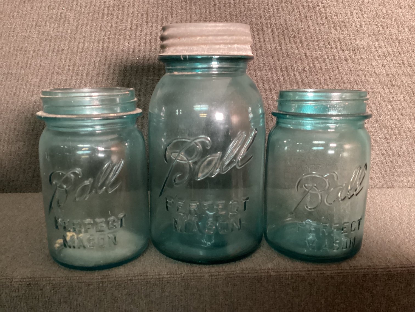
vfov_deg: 45.4
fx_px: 372
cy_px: 156
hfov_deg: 58.3
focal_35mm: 31
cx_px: 208
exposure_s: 1/24
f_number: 2.4
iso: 640
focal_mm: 3.3
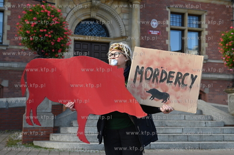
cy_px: 78
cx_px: 117
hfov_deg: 41.1
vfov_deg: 28.0
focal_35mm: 48
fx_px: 312
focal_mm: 48
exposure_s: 1/500
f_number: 4.5
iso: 400
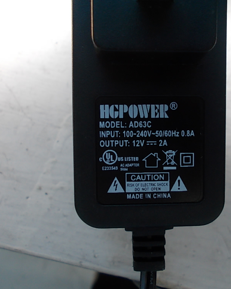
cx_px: 148
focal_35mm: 37
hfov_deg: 39.8
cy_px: 143
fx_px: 316
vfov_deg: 49.1
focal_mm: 4
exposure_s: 1/50
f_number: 2.7
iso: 80
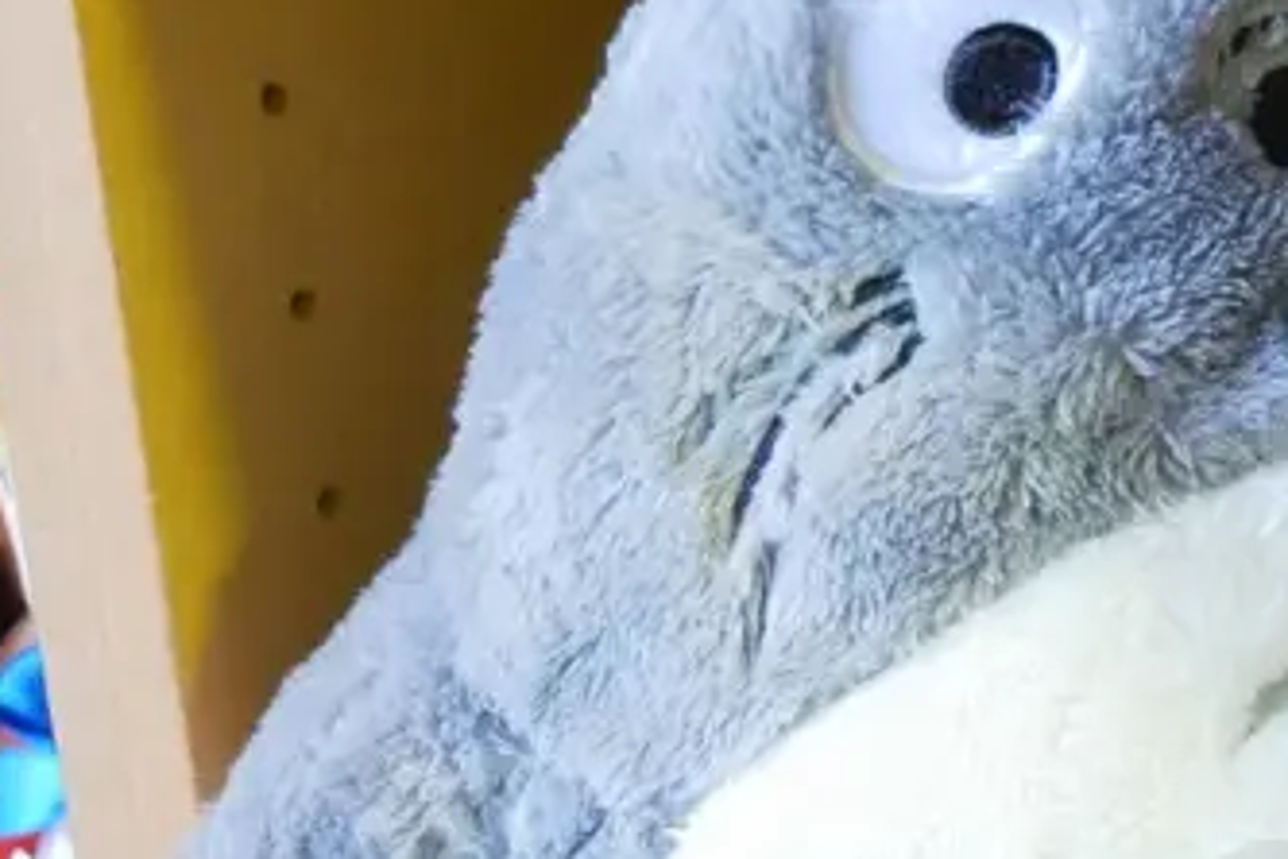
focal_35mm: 115
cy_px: 600
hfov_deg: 16.7
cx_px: 1737
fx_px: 4114
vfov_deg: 11.9
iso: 2500
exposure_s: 1/60
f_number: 3.9
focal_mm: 18
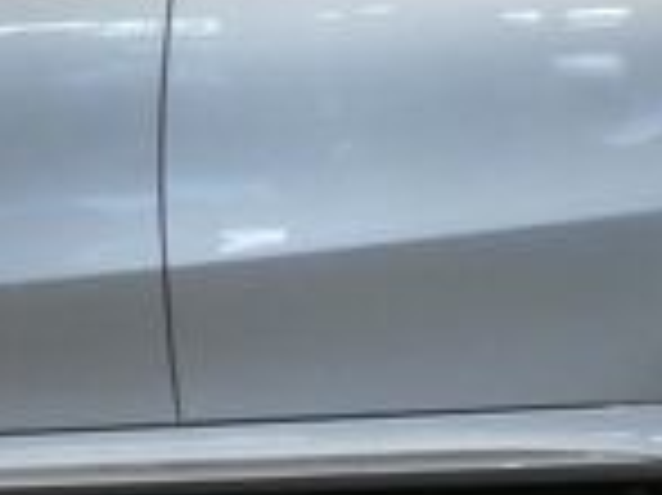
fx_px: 3115
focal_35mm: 163
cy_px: -14
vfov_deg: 9.0
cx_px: -45
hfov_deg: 12.0
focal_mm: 5.3
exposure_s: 1/80
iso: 320
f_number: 3.3
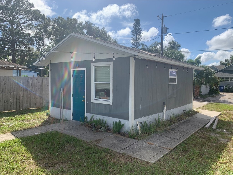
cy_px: 88
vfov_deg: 53.1
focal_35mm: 26
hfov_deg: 67.3
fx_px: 175
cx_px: 116
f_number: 1.8
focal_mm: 4.25
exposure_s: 1/1992
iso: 25
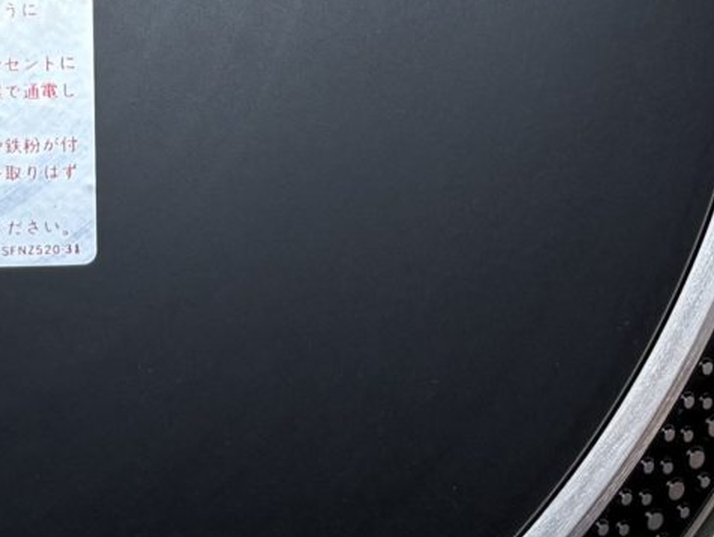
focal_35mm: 140
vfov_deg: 10.4
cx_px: 162
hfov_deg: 14.0
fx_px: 2890
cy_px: -107
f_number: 1.6
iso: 80
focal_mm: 5.96
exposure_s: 1/100
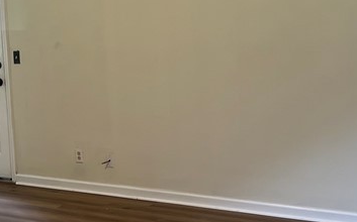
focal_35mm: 80
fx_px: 778
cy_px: 109
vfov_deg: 16.3
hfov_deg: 25.6
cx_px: 95
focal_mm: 5.7
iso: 64
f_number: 1.5
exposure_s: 1/60
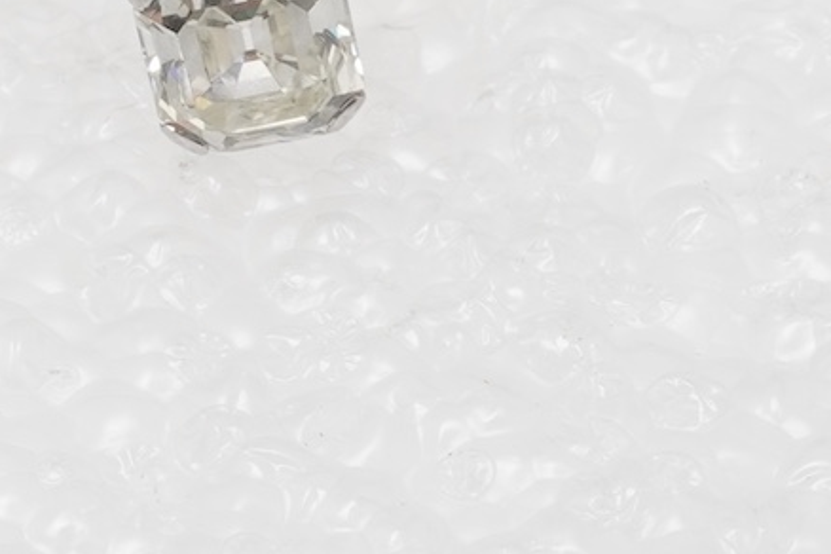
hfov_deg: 11.1
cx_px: 276
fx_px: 4270
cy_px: -205
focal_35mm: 185
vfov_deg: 7.3
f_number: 22
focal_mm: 30
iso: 500
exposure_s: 1/125
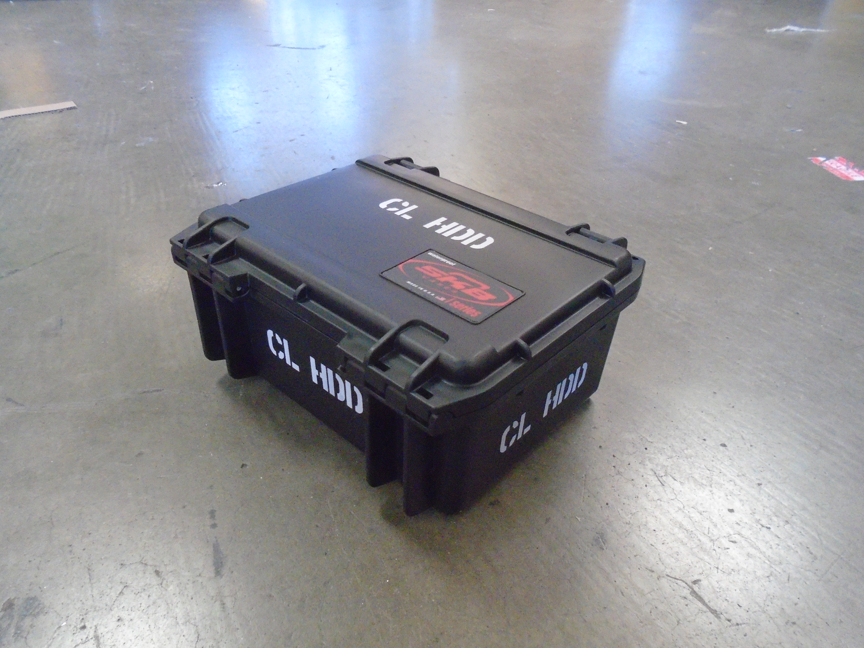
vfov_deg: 53.1
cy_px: 324
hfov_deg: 67.3
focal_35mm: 26
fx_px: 649
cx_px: 432
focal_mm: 4.6
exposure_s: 1/80
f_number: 3.2
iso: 800
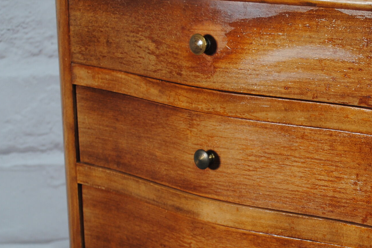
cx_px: 322
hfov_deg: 20.1
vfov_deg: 13.6
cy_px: 196
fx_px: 1033
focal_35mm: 100
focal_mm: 30
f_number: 4.5
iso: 200
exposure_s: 1/60
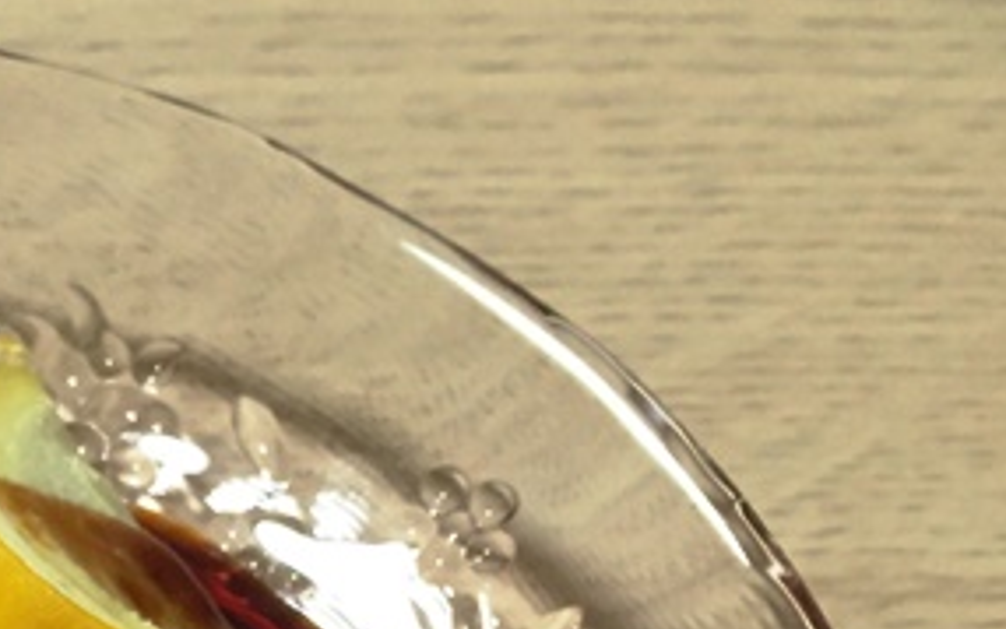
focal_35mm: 86
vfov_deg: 14.1
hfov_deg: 21.2
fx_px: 2359
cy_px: 994
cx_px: -387
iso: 200
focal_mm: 4.15
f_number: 2.2
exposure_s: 1/30
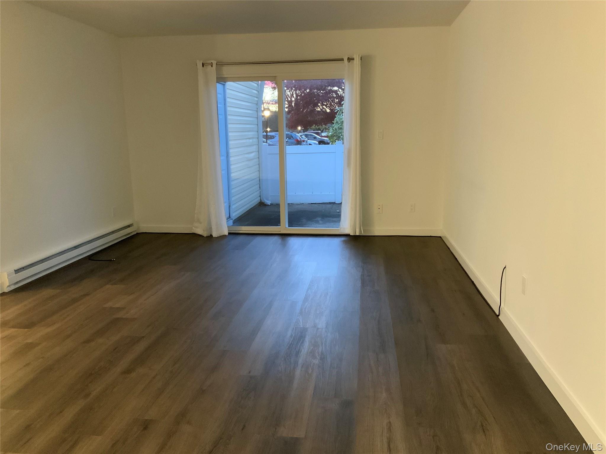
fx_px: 508
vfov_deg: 48.2
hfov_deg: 61.7
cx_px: 303
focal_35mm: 29
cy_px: 227
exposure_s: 1/40
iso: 250
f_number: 1.8
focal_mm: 3
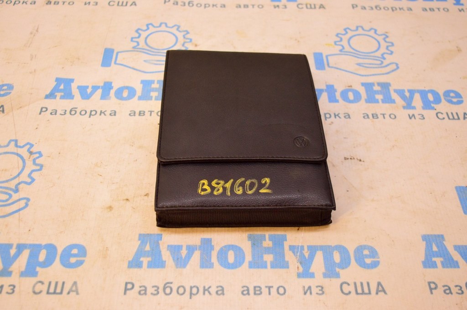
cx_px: 234
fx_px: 544
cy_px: 155
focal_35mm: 42
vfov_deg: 31.8
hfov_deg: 46.4
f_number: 4.2
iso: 1600
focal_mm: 28
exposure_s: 1/320
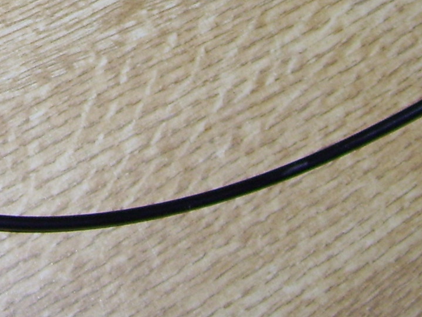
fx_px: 1746
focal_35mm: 143
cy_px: -259
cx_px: -38
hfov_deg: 13.5
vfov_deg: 9.8
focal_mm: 6
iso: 80
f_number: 2.7
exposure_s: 1/60
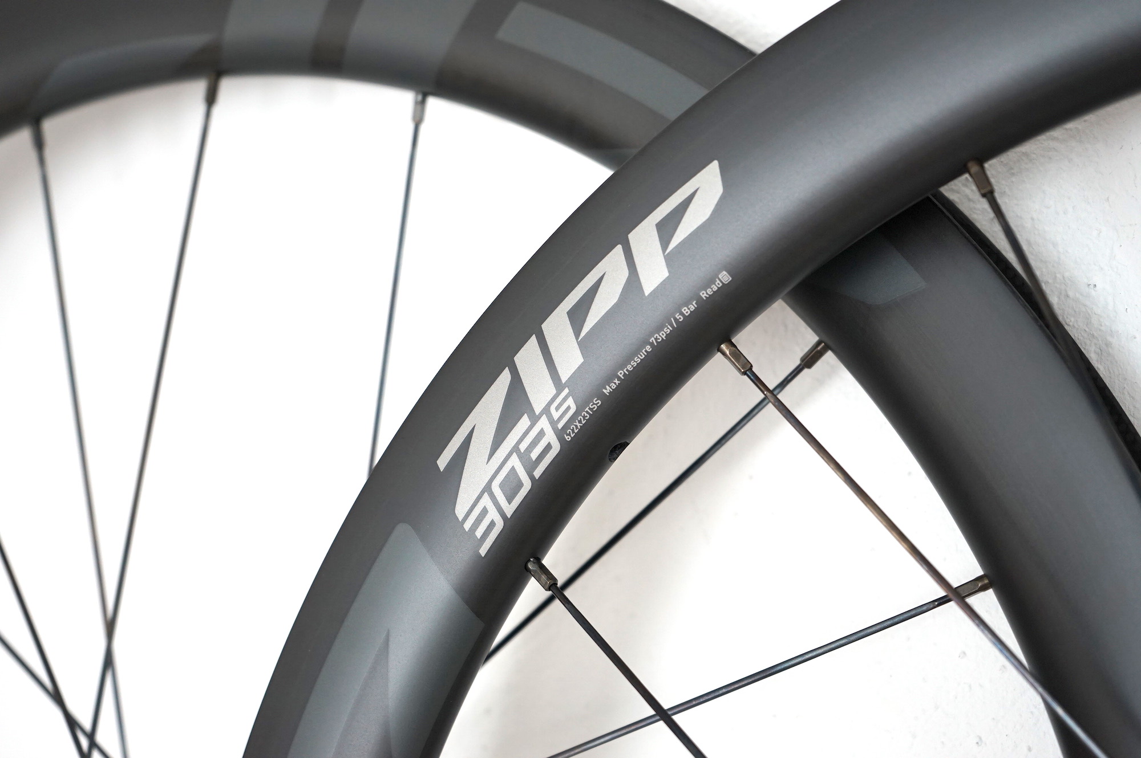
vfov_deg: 21.9
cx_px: 570
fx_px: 1963
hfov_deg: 32.4
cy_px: 379
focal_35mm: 62
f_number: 5.6
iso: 640
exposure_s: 1/160
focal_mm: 62
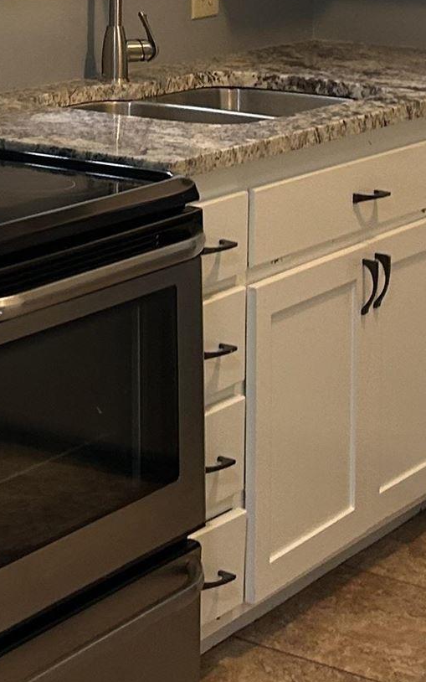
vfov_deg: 18.9
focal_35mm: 104
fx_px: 1931
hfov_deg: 11.8
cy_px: -147
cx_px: -277
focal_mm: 5.7
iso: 100
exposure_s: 1/60
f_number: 1.5
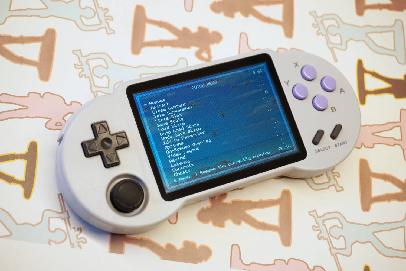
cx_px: 203
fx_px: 710
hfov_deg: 31.9
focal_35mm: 63
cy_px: 136
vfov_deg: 21.6
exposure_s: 1/200
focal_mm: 42
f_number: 5.6
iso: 2000
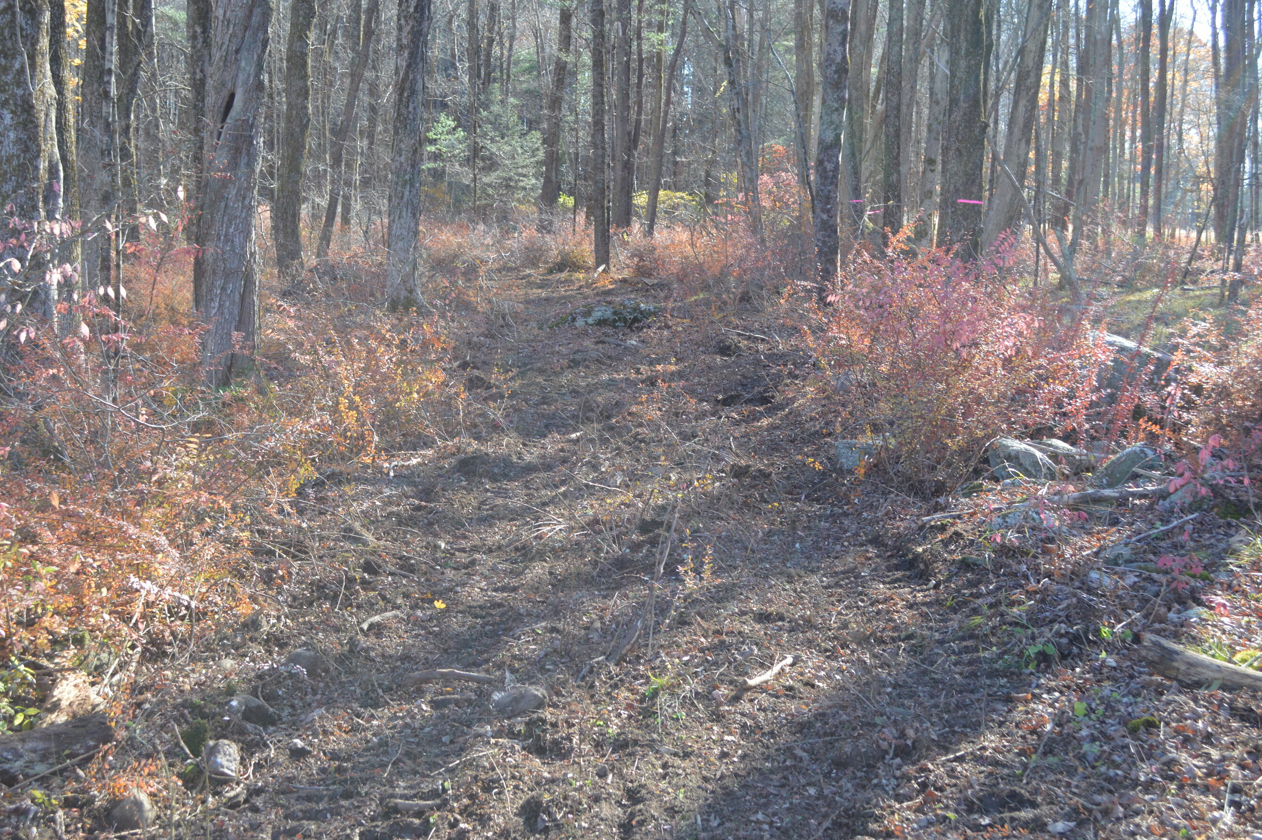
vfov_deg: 29.8
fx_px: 1576
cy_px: 390
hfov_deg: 43.6
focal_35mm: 45
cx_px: 604
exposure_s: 1/125
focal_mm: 26
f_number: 5.6
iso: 360
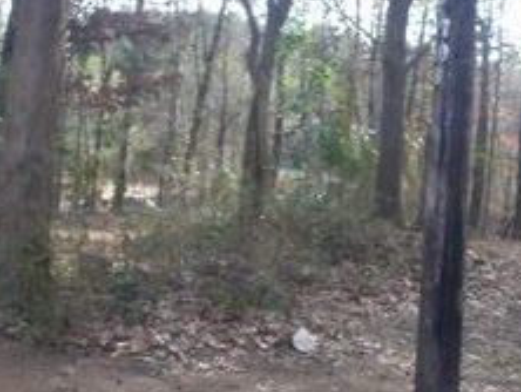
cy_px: 27
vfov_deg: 17.9
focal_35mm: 81
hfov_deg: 24.0
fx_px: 1220
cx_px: 354
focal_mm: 6.3
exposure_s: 1/60
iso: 100
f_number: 5.6
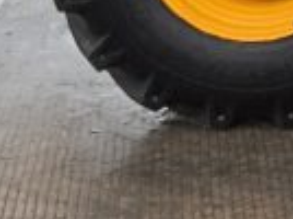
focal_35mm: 222
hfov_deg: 7.8
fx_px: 1876
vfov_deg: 6.2
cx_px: 862
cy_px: -401
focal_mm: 3
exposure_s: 1/650
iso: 16
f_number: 1.8
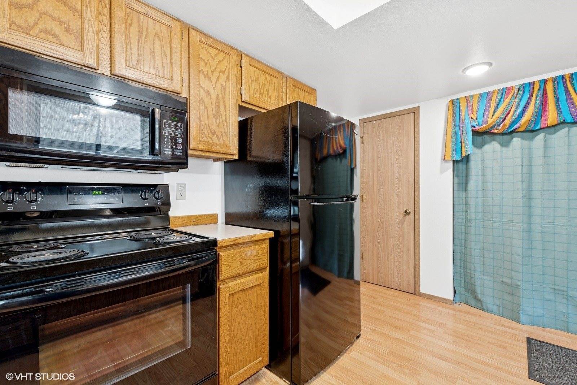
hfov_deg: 100.4
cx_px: 288
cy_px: 192
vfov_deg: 77.3
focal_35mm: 15
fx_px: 240
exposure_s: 1
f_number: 6.3
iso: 100
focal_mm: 10
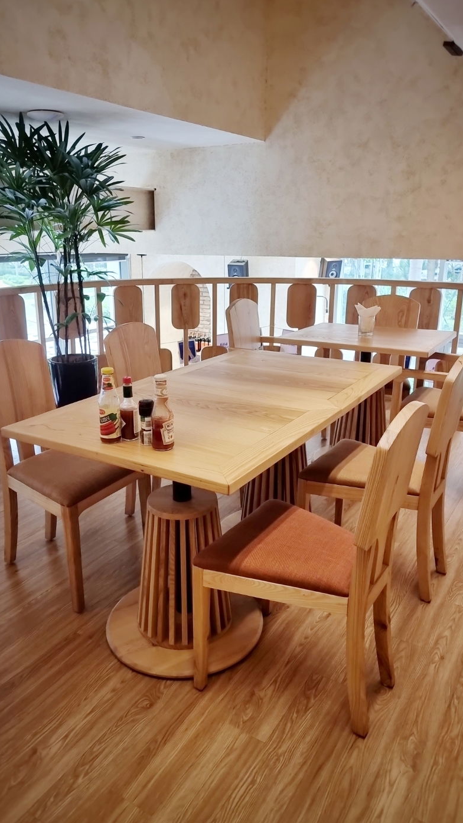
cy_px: 400
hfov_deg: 42.9
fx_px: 590
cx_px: 230
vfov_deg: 69.9
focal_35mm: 27
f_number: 1.8
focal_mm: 6.7
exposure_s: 1/100
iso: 250
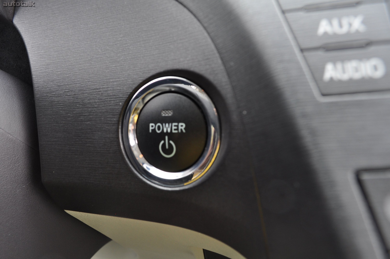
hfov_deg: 67.4
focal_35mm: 27
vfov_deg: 47.8
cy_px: 130
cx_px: 195
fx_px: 292
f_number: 7.1
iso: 400
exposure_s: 1/25
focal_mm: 18
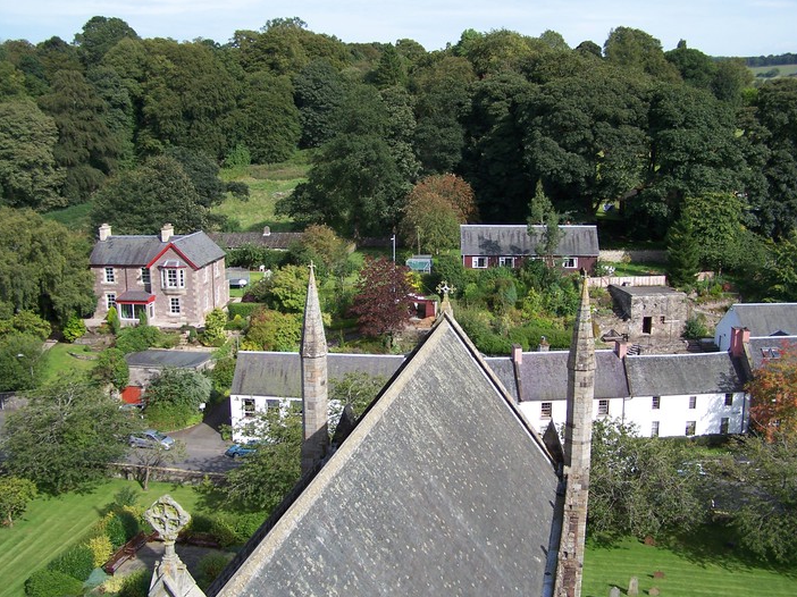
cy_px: 304
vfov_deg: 36.8
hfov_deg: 47.9
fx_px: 898
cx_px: 404
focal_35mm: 39
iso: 80
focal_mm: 6.3
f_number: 2.8
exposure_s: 1/1000
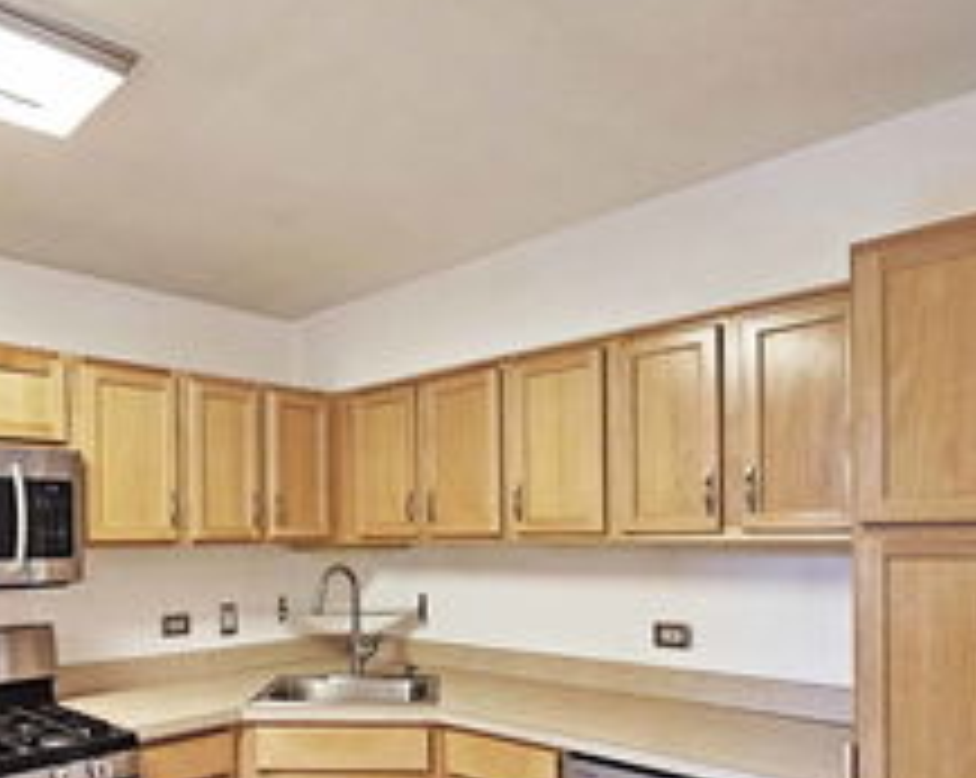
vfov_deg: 54.7
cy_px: 558
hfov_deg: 67.2
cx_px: 371
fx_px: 721
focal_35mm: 25
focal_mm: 2.2
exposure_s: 1/60
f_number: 2.2
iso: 250
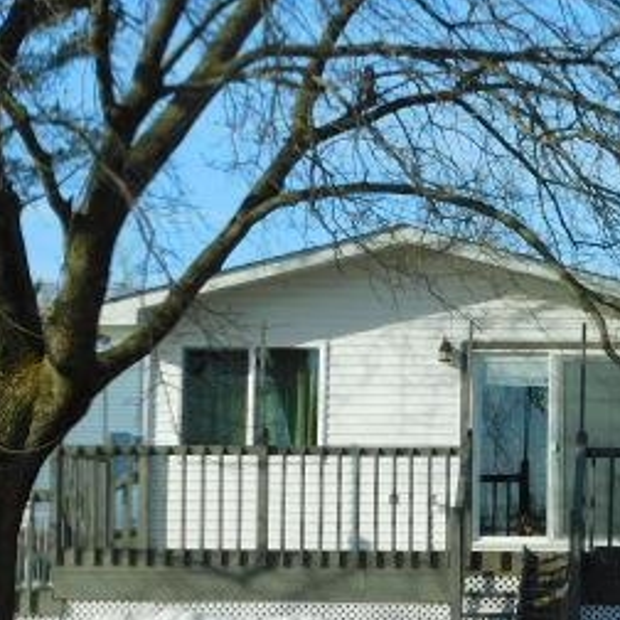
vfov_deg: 17.2
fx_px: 2047
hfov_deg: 16.9
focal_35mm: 101
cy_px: 369
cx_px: 586
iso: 125
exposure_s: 1/1000
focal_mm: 8
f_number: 3.7
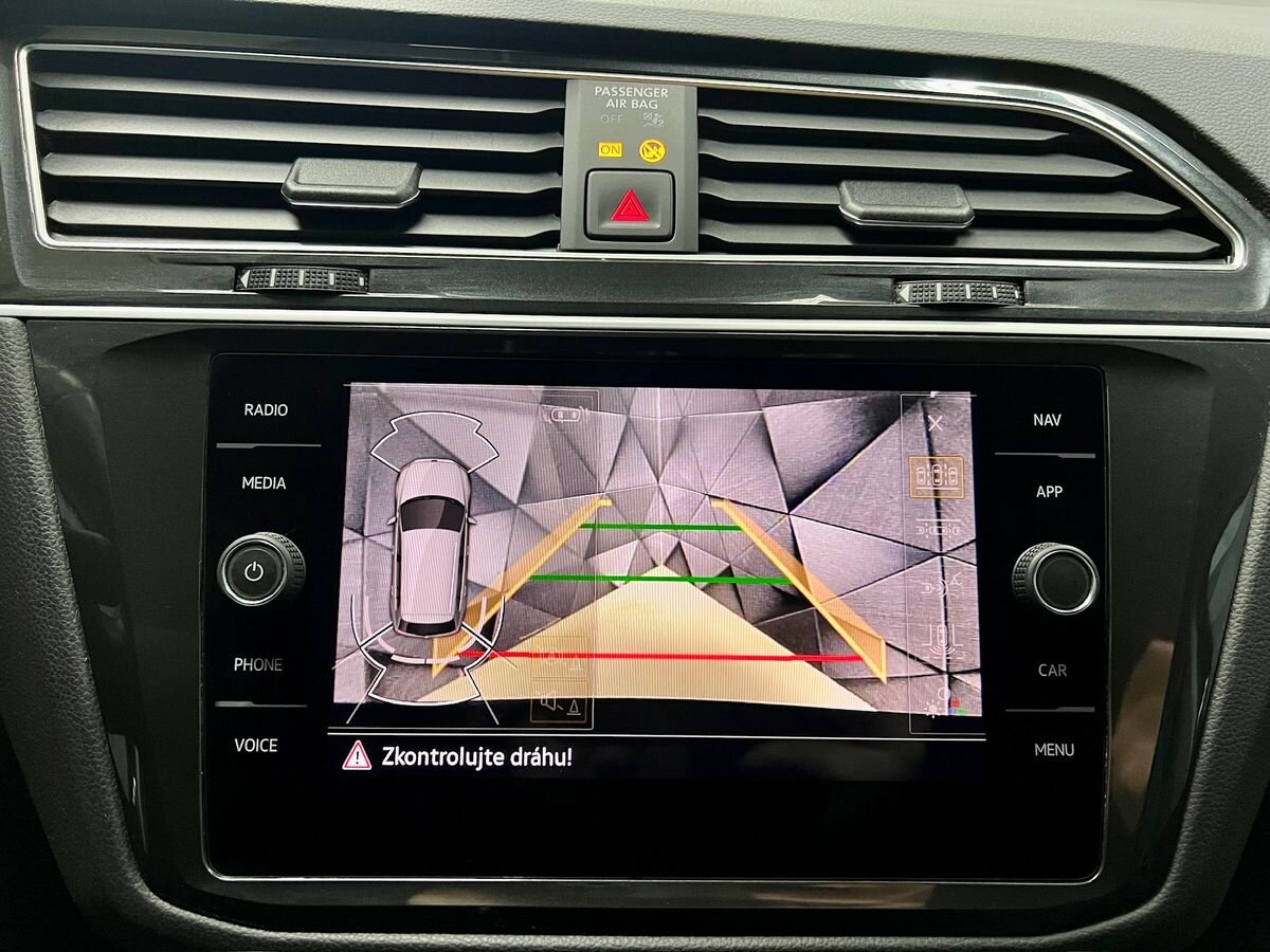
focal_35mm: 26
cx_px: 635
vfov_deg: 53.1
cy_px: 476
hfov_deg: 67.3
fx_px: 954
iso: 500
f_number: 1.5
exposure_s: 1/60
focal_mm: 5.7
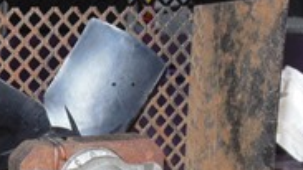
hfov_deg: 18.5
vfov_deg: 10.4
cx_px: 75
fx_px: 924
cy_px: 195
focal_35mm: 115
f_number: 3.8
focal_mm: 7.7
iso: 200
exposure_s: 1/30
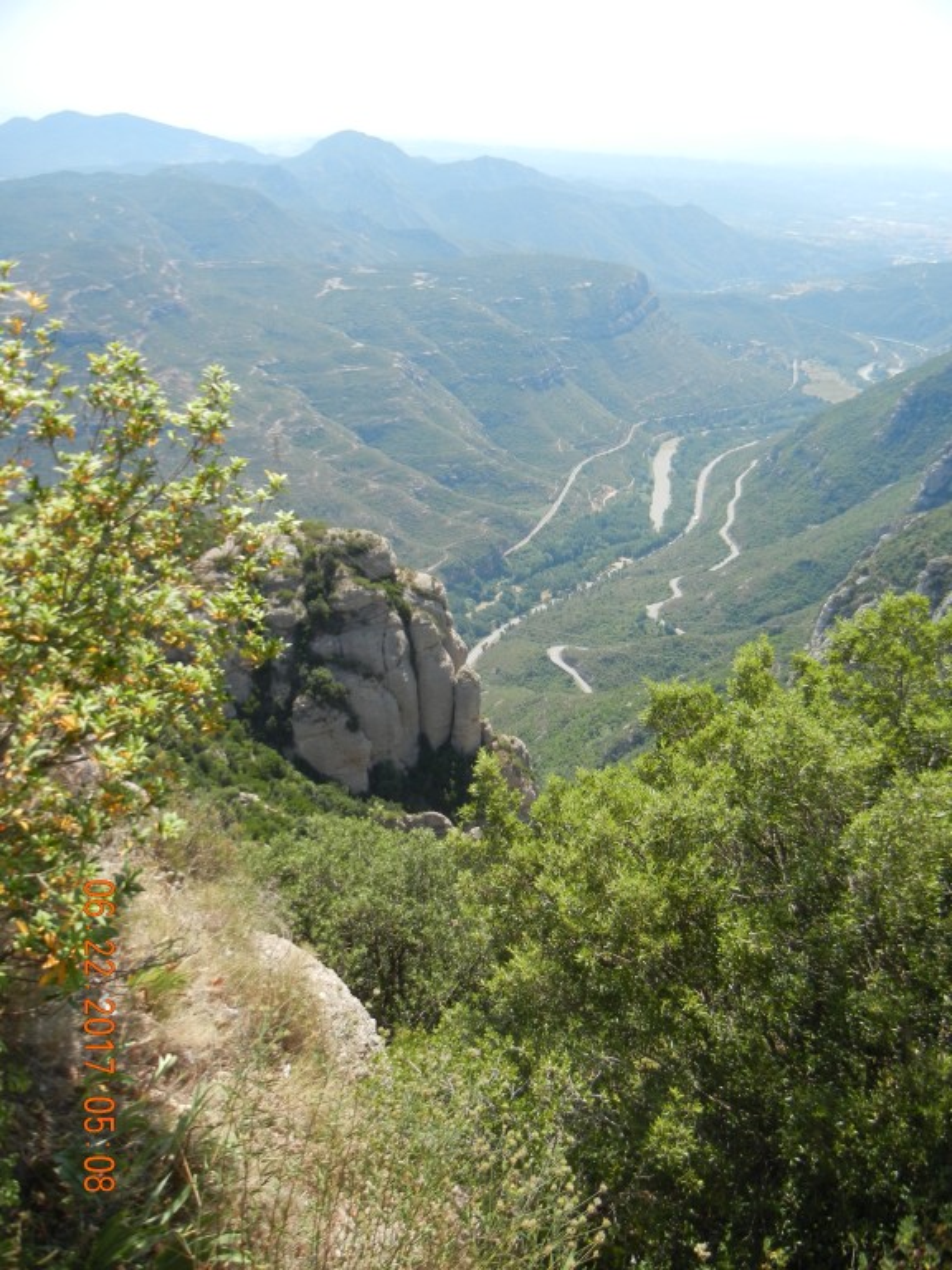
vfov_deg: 60.0
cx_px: 476
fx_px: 1100
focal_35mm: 30
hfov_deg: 46.8
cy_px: 635
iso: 160
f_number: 3.5
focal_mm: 5.4
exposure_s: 1/748
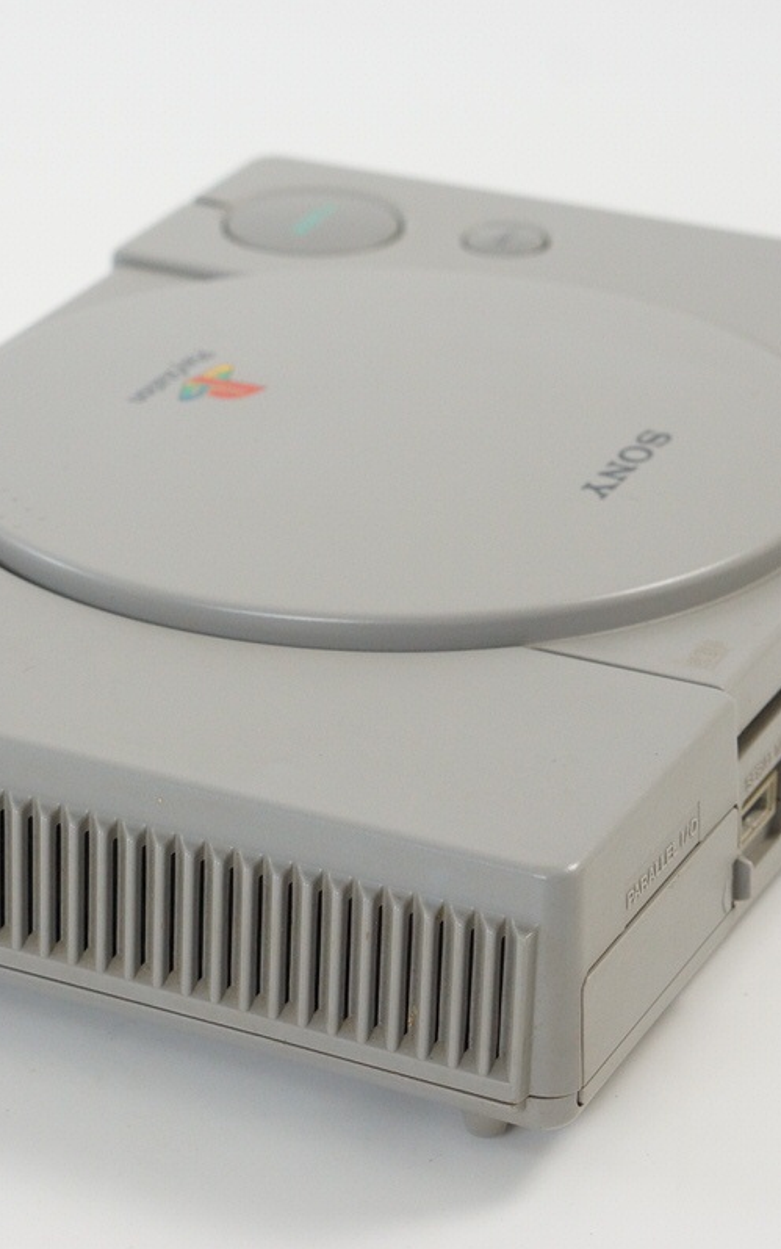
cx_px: 327
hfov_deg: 11.4
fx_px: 3915
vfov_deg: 18.1
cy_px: 624
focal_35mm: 115
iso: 800
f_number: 6.3
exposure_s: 1/80
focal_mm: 50
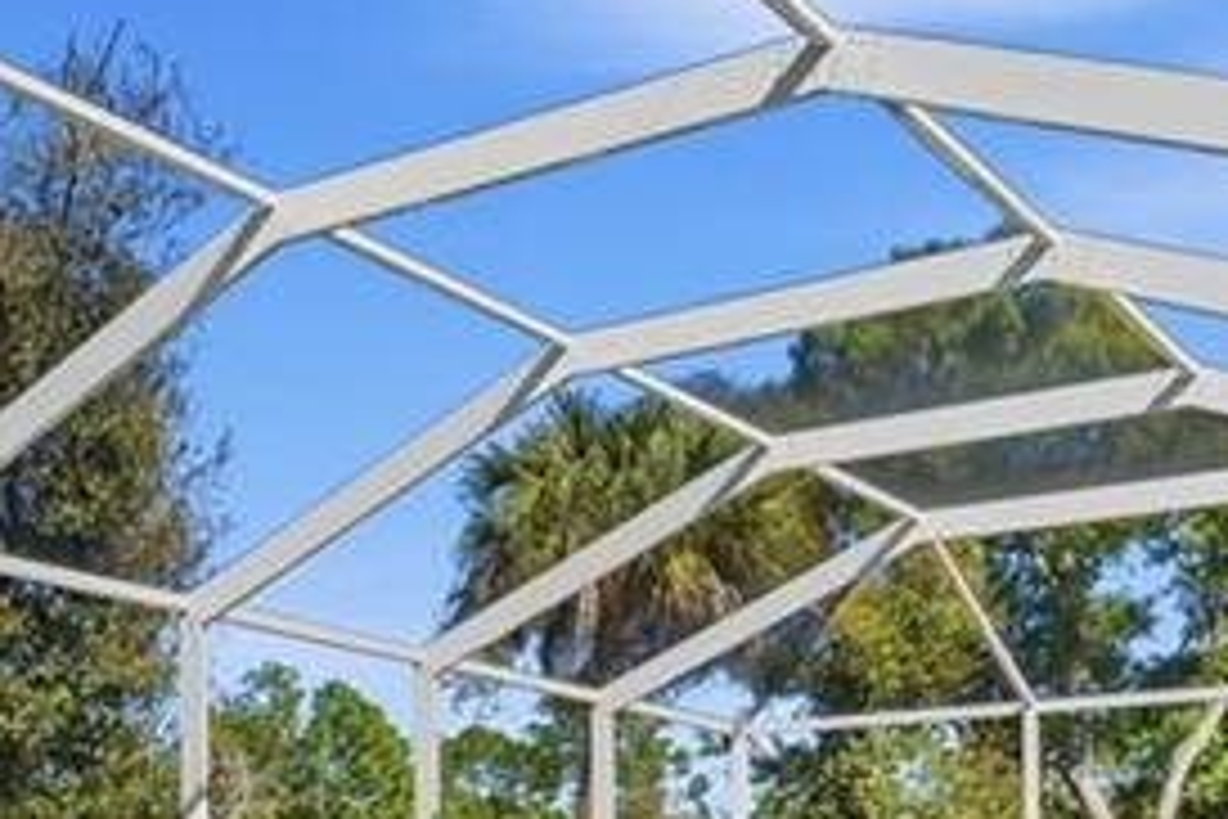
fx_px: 2047
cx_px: -220
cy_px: 1006
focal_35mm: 60
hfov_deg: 29.1
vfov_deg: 21.0
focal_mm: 16
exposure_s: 1/8000
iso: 400
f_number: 9
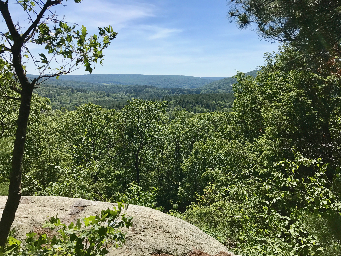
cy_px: 128
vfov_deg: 49.7
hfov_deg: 63.4
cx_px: 170
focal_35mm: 28
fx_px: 276
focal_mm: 3.99
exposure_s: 1/3195
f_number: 1.8
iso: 20
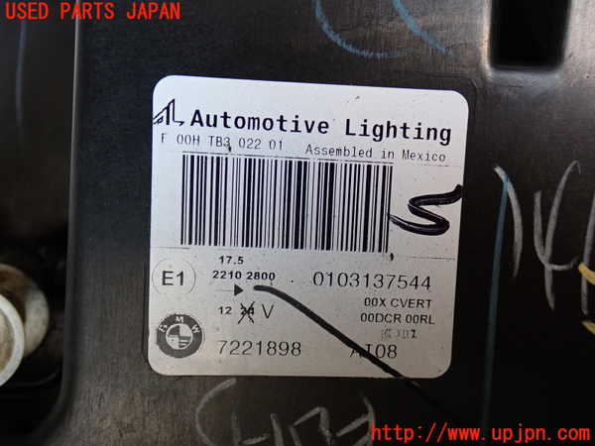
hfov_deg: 45.8
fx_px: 705
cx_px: 298
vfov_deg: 35.1
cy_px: 223
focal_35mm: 41
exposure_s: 1/40
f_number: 2.8
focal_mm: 7.31
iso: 200
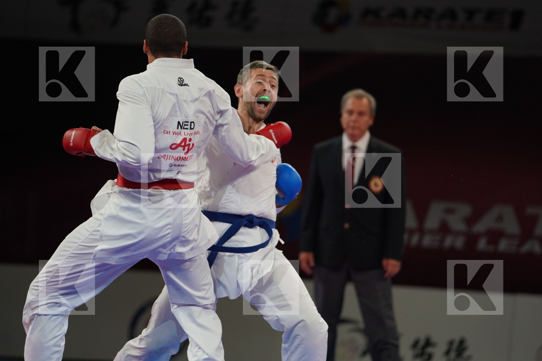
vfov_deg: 6.9
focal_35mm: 200
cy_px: 180
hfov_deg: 10.3
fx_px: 3011
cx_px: 271
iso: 1250
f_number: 2.8
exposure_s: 1/1000
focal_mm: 200
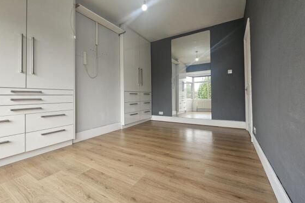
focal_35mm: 14
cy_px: 96
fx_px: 119
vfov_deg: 81.1
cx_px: 155
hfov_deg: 104.3
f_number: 2.2
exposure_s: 1/101
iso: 160
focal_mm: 2.2
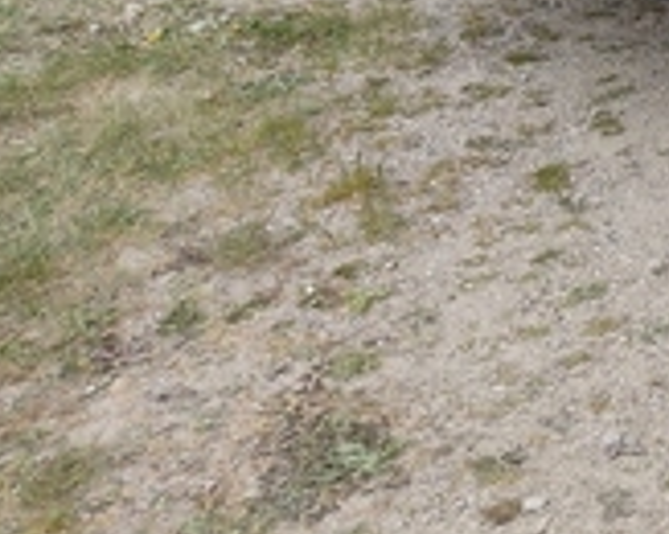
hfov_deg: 20.2
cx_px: 1028
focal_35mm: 80
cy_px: -230
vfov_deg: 17.5
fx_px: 1582
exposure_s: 1/597
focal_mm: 4.71
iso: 50
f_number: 1.79
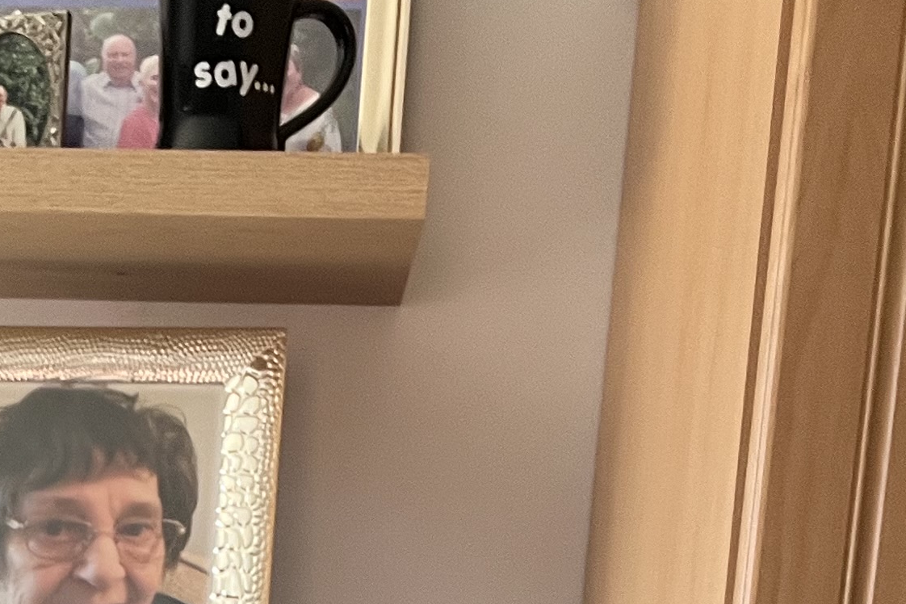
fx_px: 2164
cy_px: 1147
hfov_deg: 22.5
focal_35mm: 86
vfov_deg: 13.8
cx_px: -57
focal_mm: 2.71
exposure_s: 1/74
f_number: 2.2
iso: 100
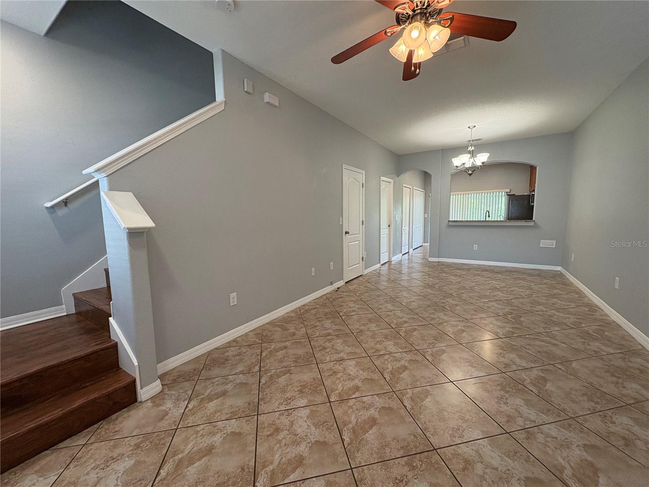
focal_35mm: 14
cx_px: 324
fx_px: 262
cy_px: 244
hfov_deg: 102.1
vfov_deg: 85.7
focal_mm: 2.22
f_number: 2.2
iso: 160
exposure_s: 1/60
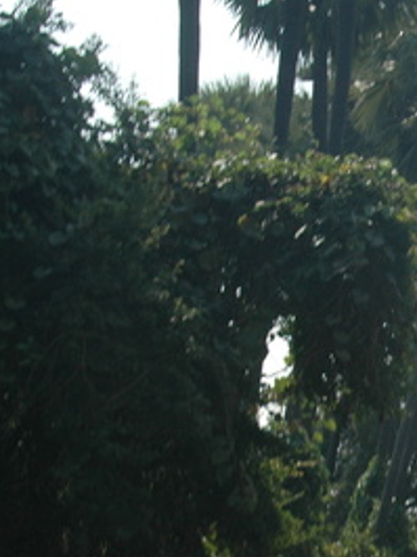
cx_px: 562
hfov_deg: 9.3
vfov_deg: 12.6
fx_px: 2510
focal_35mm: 156
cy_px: 486
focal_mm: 32
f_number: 8
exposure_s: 1/250
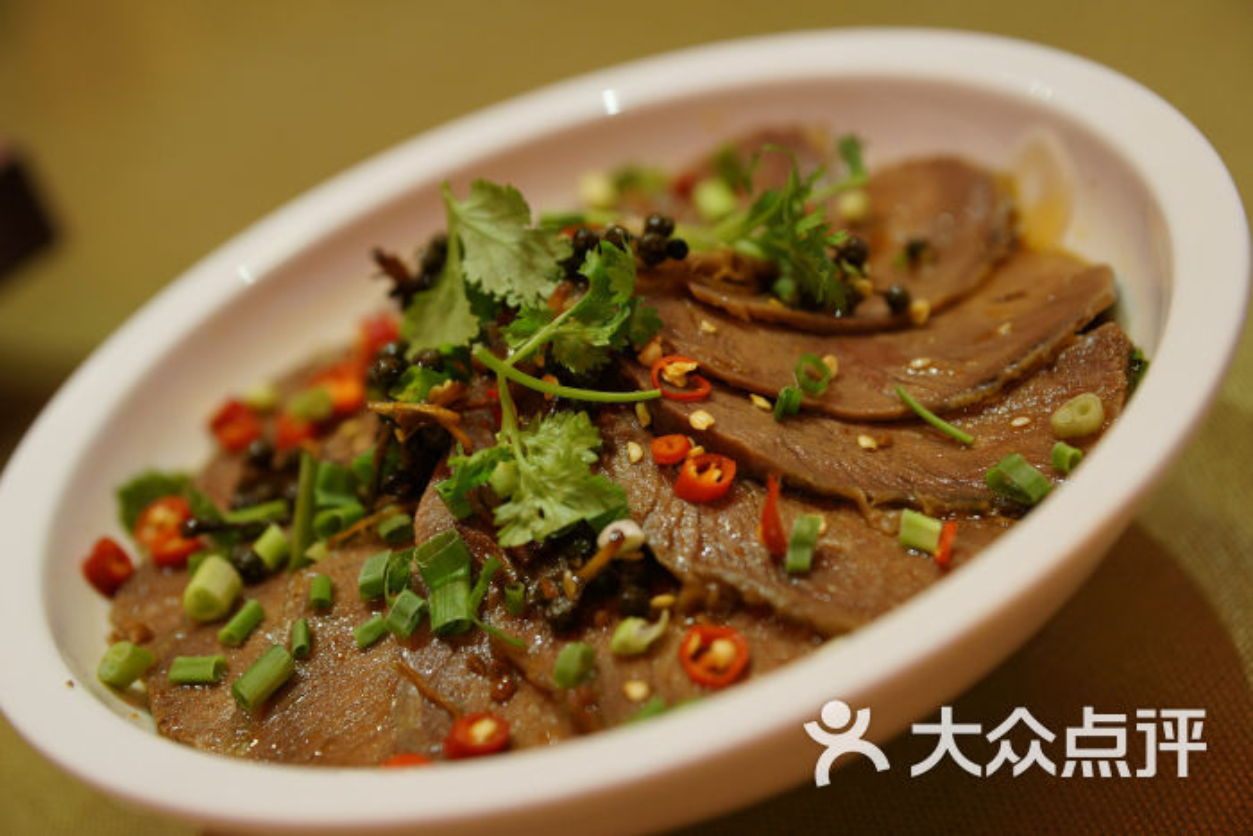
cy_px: 418
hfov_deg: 28.8
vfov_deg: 19.5
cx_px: 626
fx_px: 2437
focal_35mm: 70
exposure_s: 1/20
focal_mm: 70
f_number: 4
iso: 800
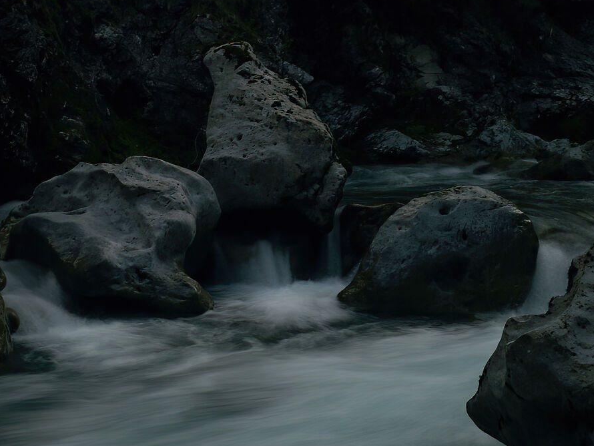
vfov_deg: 23.7
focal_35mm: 62
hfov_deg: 31.0
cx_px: 212
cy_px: 218
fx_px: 1064
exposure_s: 1/2
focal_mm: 6.3
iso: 50
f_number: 1.7
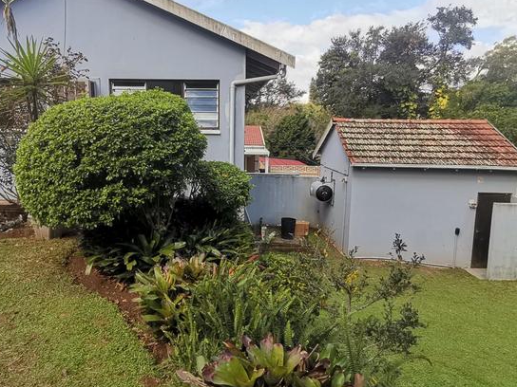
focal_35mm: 25
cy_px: 173
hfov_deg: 69.2
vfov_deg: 54.8
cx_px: 229
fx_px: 373
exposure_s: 1/992
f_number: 2.4
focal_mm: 1.78
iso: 50
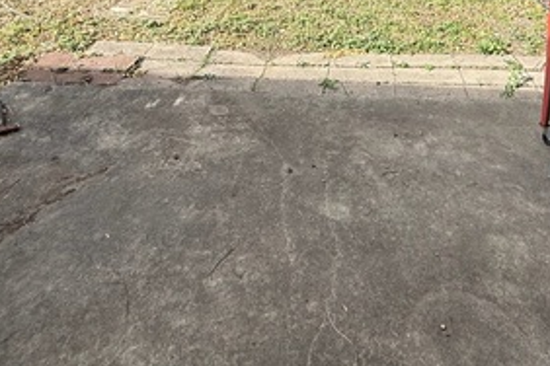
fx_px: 504
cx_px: 337
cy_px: -84
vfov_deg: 32.3
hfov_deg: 56.7
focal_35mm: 33
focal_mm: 2.22
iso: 50
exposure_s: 1/613
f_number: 2.2
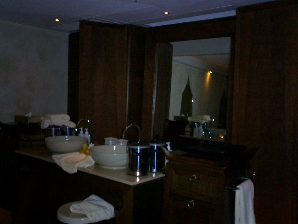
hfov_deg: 50.1
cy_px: 112
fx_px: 319
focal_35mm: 37
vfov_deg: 38.7
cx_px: 149
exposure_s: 1/40
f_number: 3.5
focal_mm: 5.6
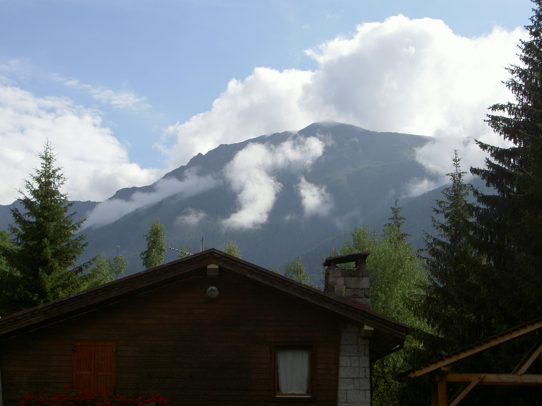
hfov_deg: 28.2
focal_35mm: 69
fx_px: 1080
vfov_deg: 21.3
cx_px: 271
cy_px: 203
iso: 50
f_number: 6.1
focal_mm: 14.2
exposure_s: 1/400
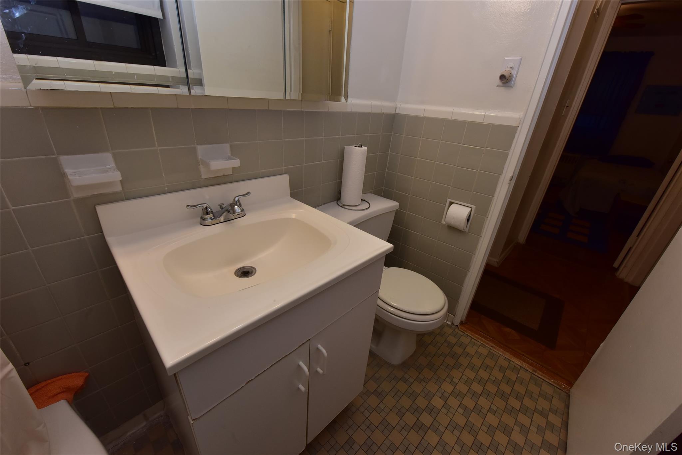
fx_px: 265
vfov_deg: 81.2
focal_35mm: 14
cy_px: 228
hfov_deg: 104.3
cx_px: 341
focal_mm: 14
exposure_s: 1/125
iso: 800
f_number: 11
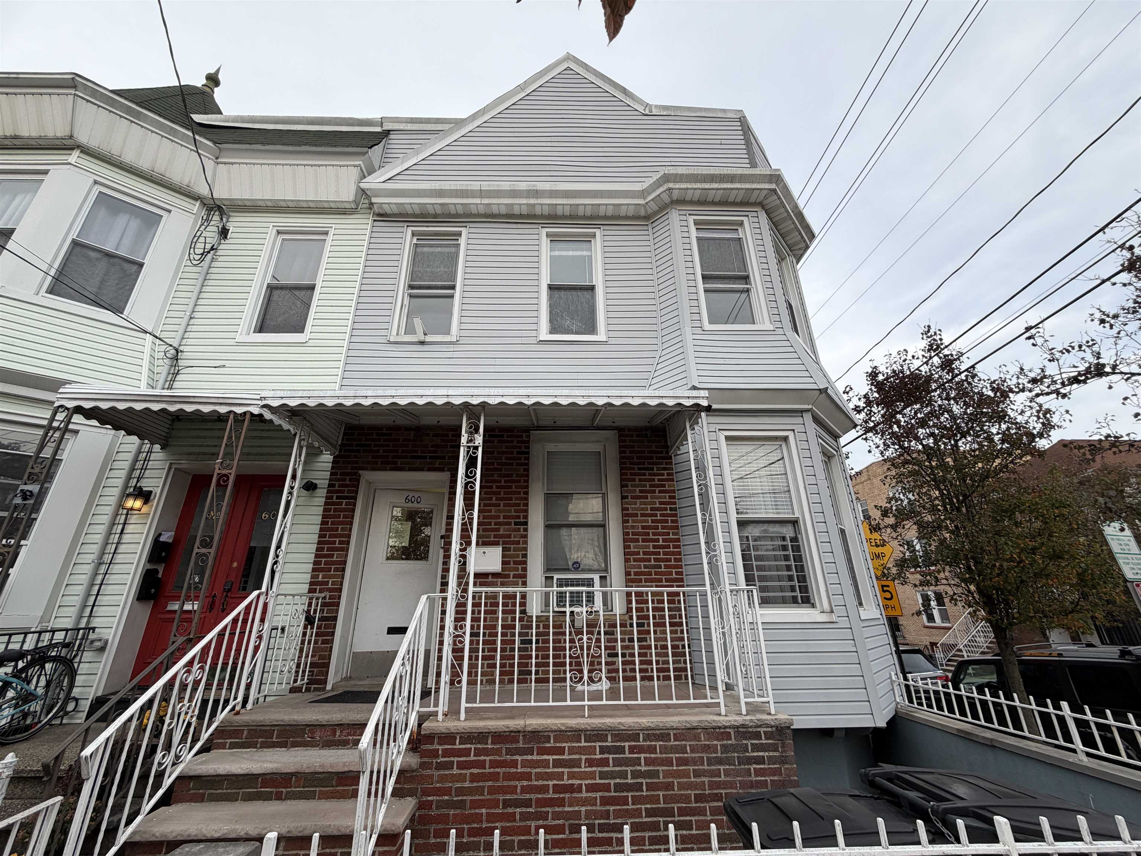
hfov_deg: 102.1
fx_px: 461
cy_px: 428
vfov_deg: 85.7
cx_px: 570
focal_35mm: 14
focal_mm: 2.22
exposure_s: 1/527
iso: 40
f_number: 2.2
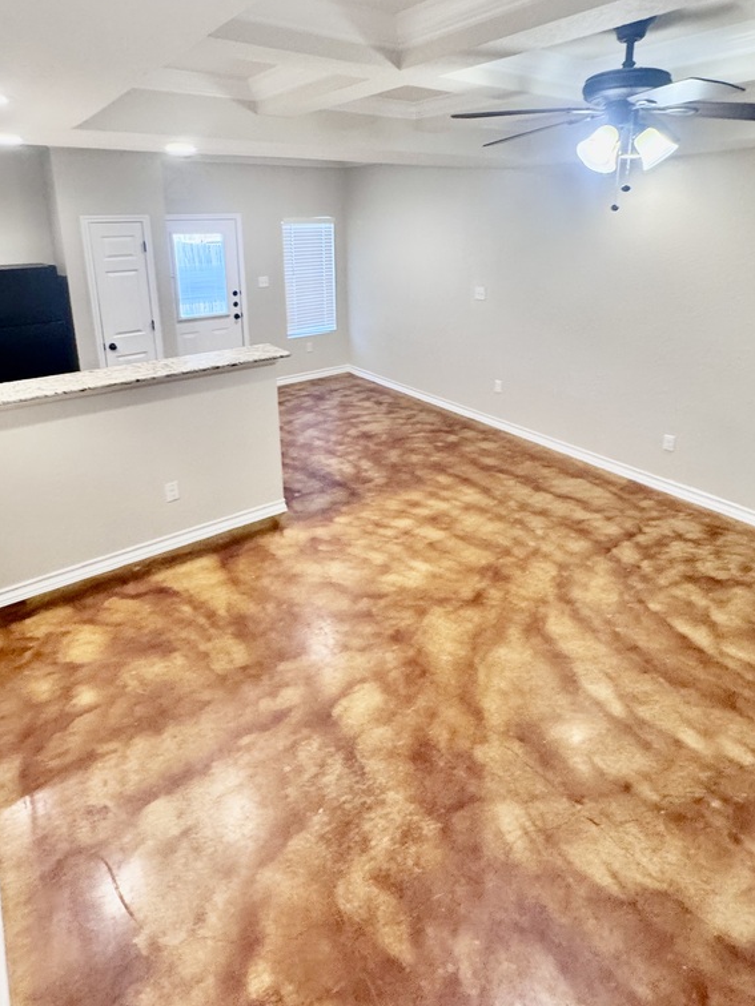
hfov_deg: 66.0
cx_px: 368
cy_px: 362
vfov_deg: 79.8
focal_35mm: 20
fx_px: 582
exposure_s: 1/60
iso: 200
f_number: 2.2
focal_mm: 2.22
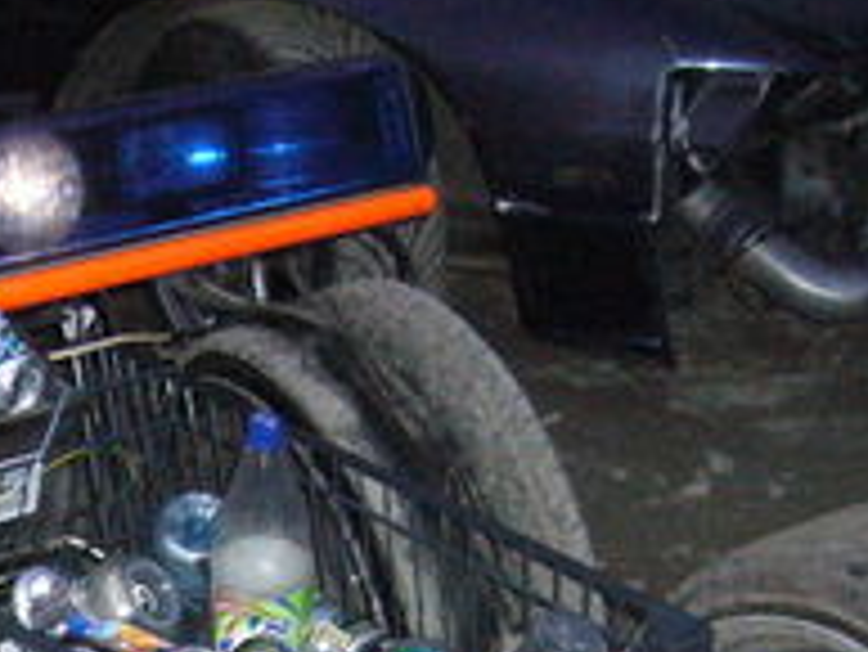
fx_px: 2911
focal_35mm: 116
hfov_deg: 16.7
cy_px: 827
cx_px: 49
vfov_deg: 12.4
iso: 400
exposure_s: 1/60
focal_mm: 5.8
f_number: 2.8
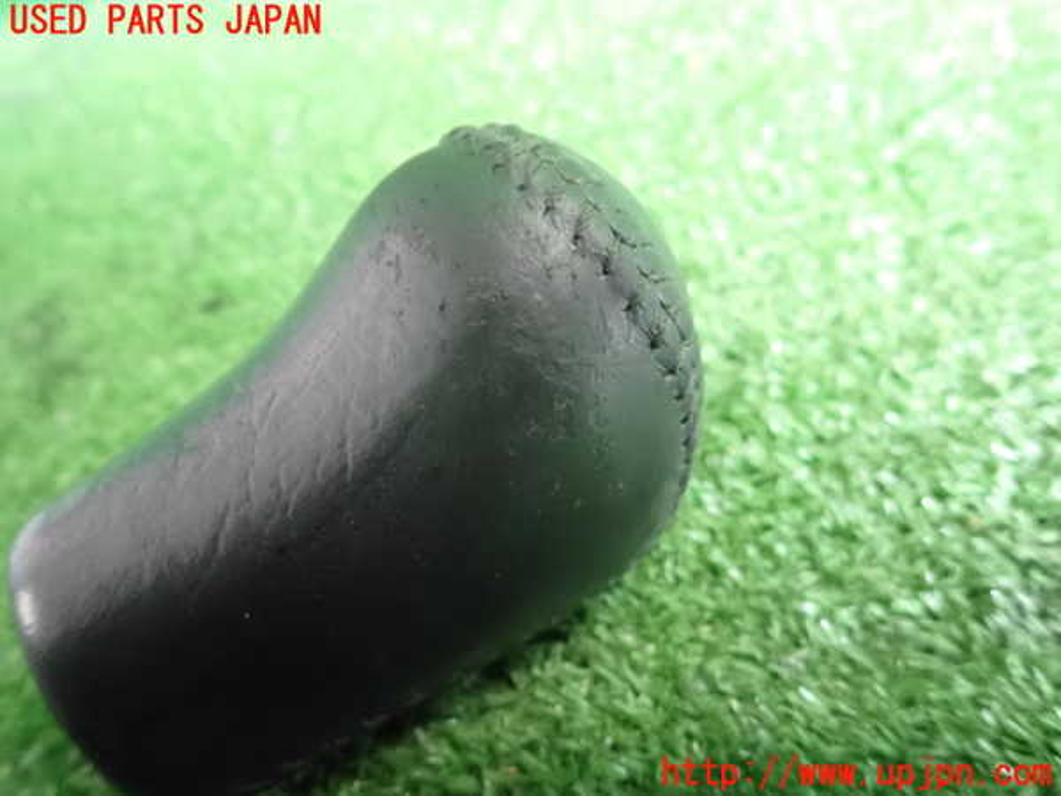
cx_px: 530
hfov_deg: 69.4
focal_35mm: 25
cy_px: 398
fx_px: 766
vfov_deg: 54.9
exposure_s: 1/100
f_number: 2
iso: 2000
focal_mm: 4.5
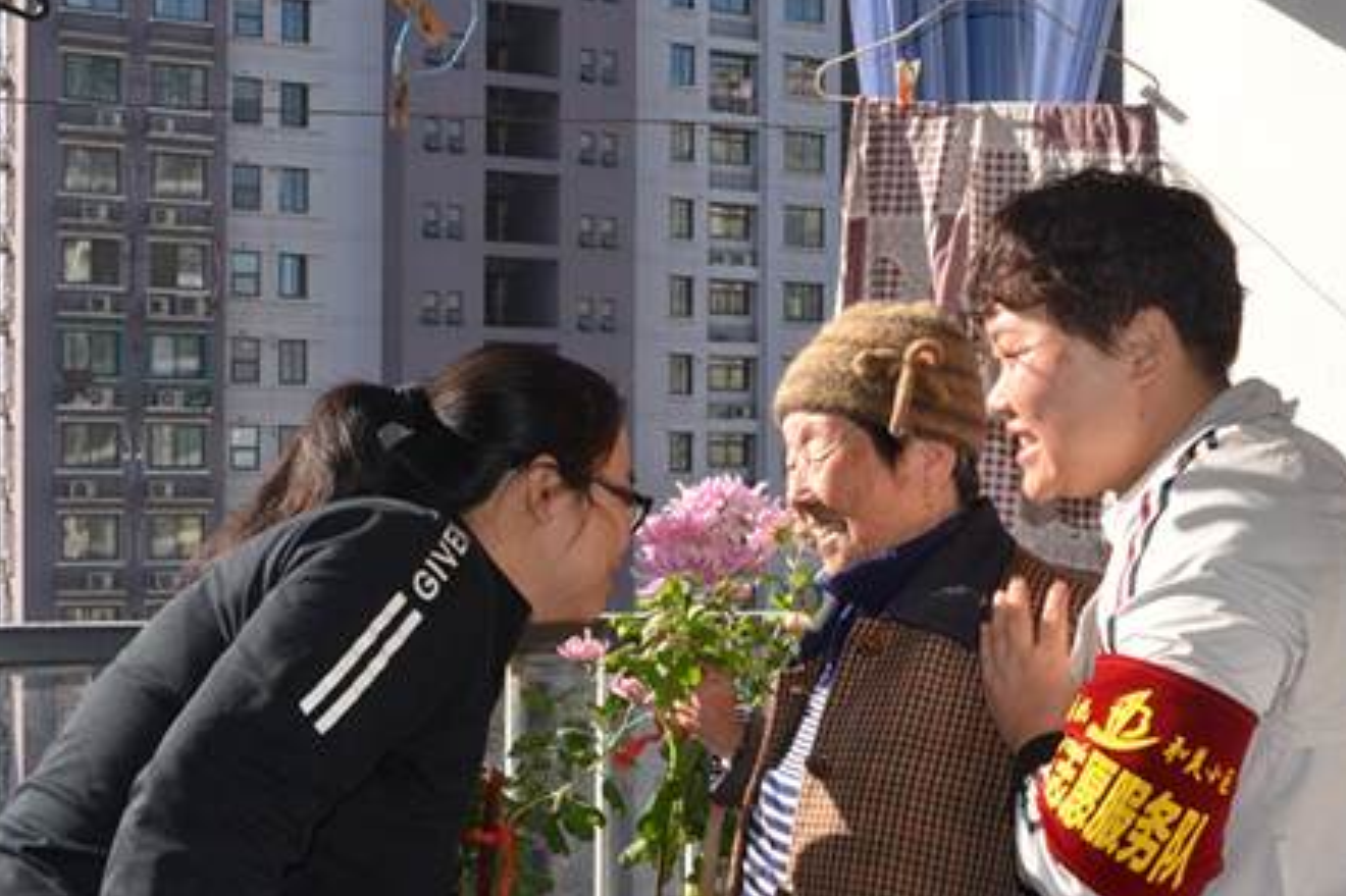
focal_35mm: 45
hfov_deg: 43.6
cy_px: 486
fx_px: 1682
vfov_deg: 29.8
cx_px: 642
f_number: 14
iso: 640
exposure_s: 1/250
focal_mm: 22
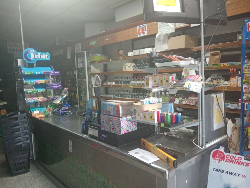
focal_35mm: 28
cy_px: 94
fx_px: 202
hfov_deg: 63.4
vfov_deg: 49.8
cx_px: 125
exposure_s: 1/25
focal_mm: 3.98
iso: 787
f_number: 1.8
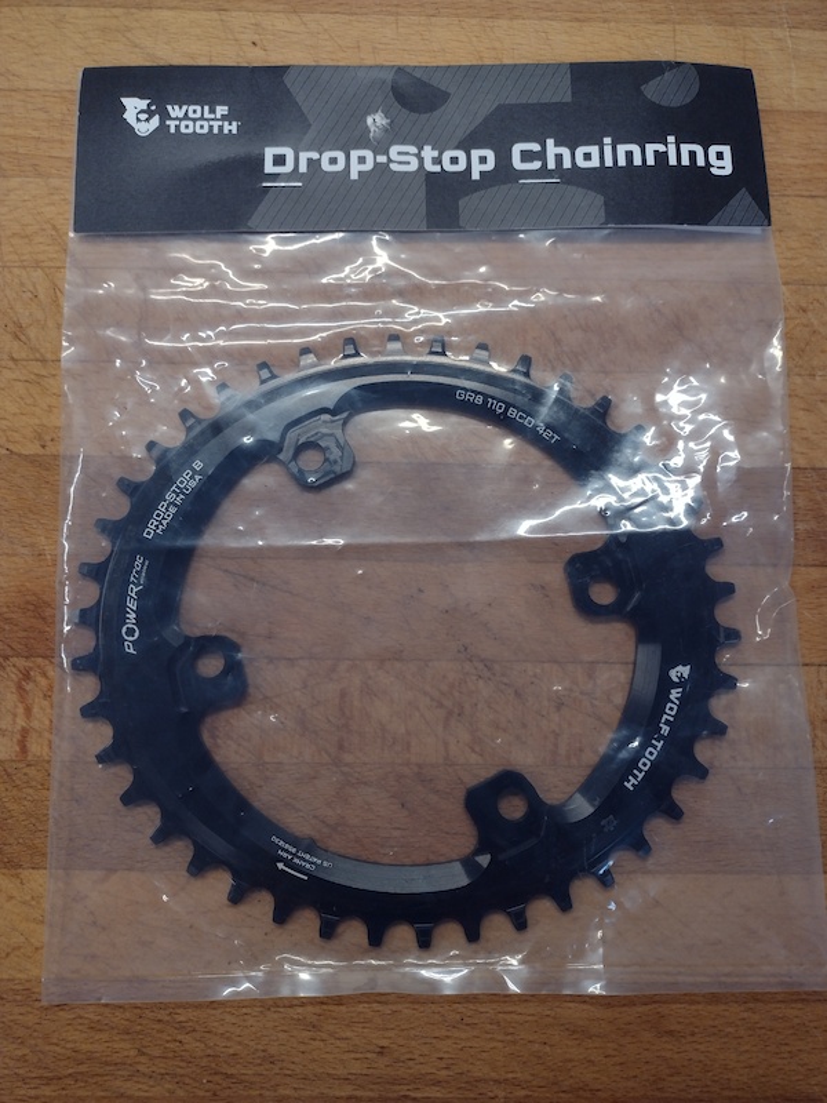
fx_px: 860
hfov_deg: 51.4
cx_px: 414
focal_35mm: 27
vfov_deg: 65.3
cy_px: 552
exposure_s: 1/120
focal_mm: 4.71
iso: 170
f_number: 1.7
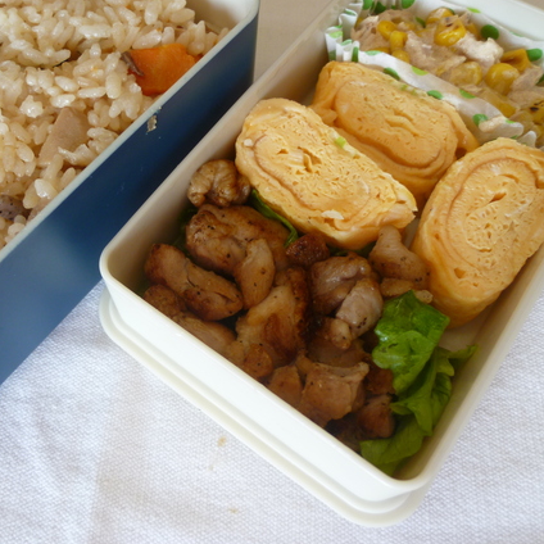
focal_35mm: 32
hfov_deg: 50.4
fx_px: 569
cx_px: 190
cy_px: 239
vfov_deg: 51.0
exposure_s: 1/125
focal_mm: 4.3
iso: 80
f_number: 2.2
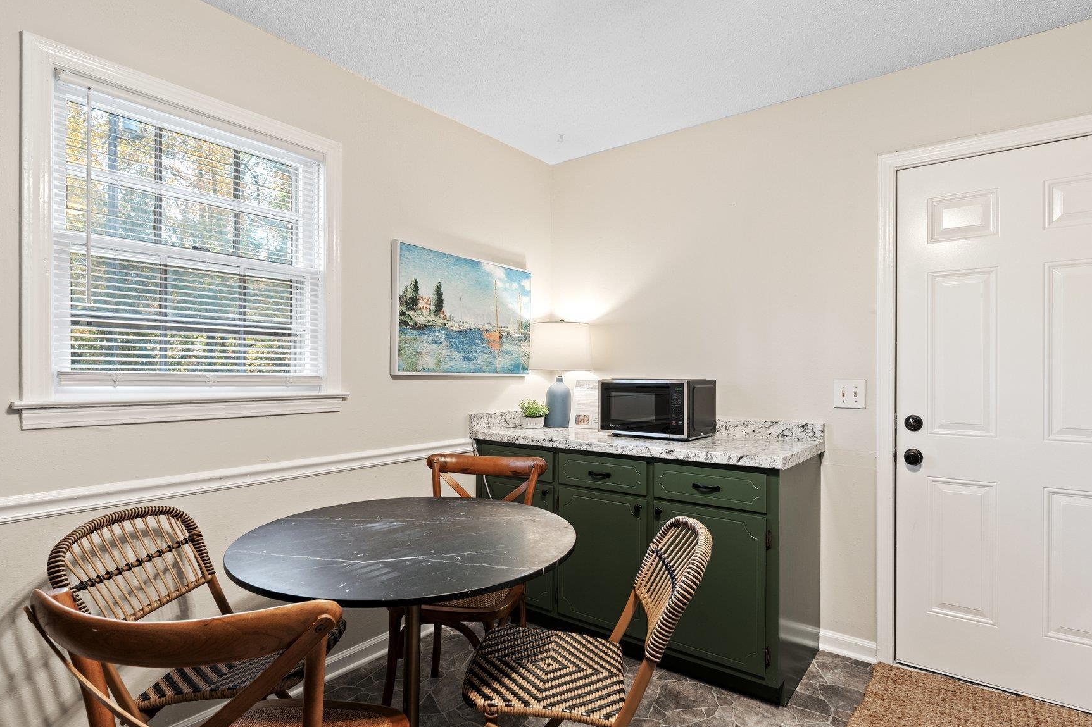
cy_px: 381
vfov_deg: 64.5
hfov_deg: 86.8
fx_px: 576
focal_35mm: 19
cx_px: 575
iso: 250
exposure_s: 1/1.67
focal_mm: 16
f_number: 9
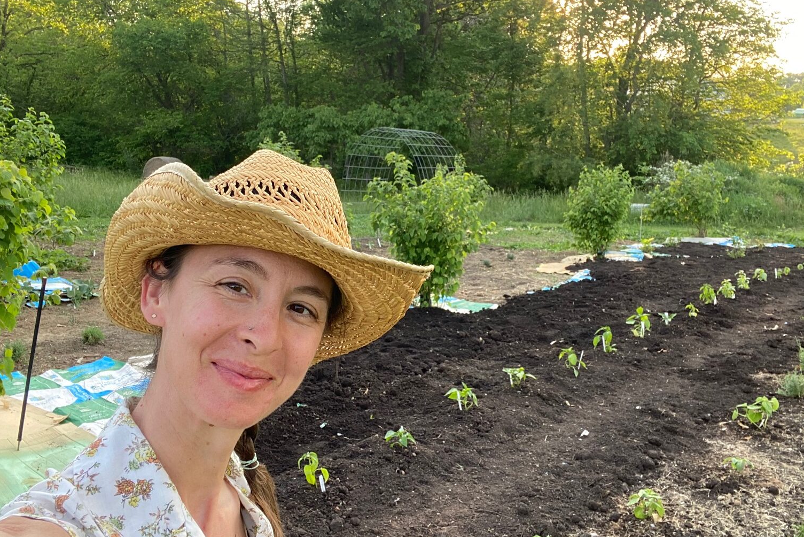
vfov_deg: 41.1
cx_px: 394
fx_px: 715
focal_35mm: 32
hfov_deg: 58.7
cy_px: 255
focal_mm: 2.71
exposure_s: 1/122
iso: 40
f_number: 2.2
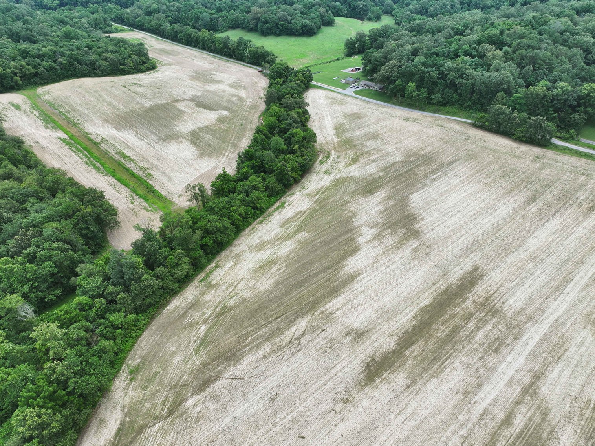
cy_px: 223
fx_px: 412
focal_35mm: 24
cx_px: 298
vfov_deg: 56.8
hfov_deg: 71.6
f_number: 2.8
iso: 100
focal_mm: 12.29
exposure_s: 1/400
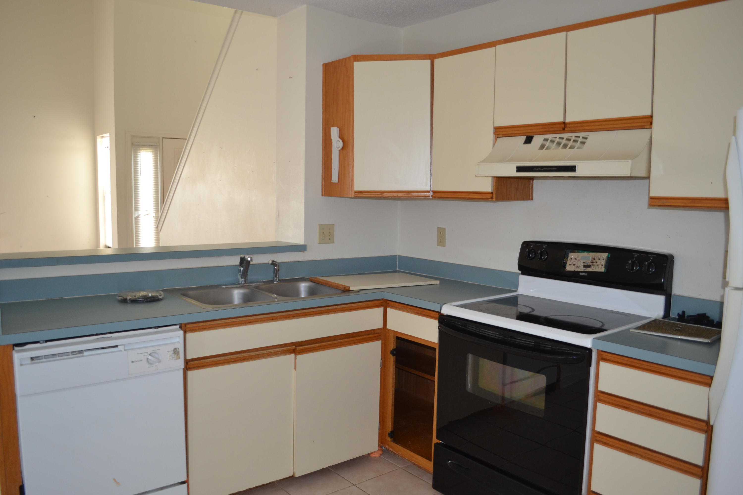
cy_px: 248
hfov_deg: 67.4
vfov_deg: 47.9
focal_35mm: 27
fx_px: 557
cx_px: 372
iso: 400
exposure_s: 1/60
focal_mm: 18
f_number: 3.5
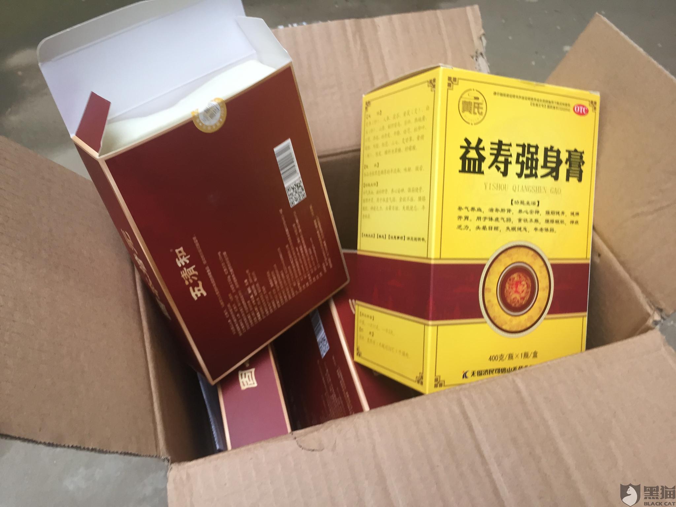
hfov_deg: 61.7
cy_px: 254
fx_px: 566
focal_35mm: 29
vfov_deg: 48.2
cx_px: 338
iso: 100
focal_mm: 4.15
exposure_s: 1/33
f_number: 2.2
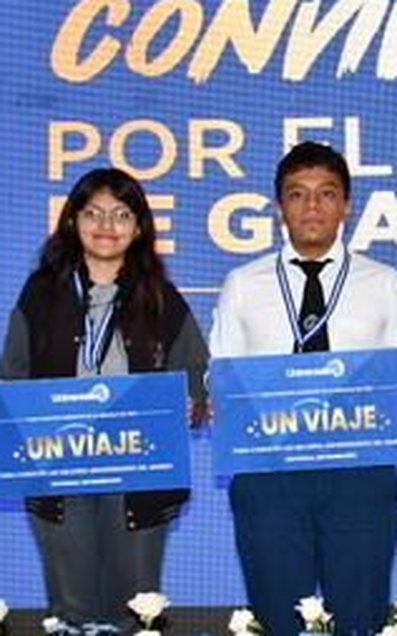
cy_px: 290
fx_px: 2615
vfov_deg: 13.9
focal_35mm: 151
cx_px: 440
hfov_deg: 8.6
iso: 1100
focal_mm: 50
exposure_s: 1/60
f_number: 5.6
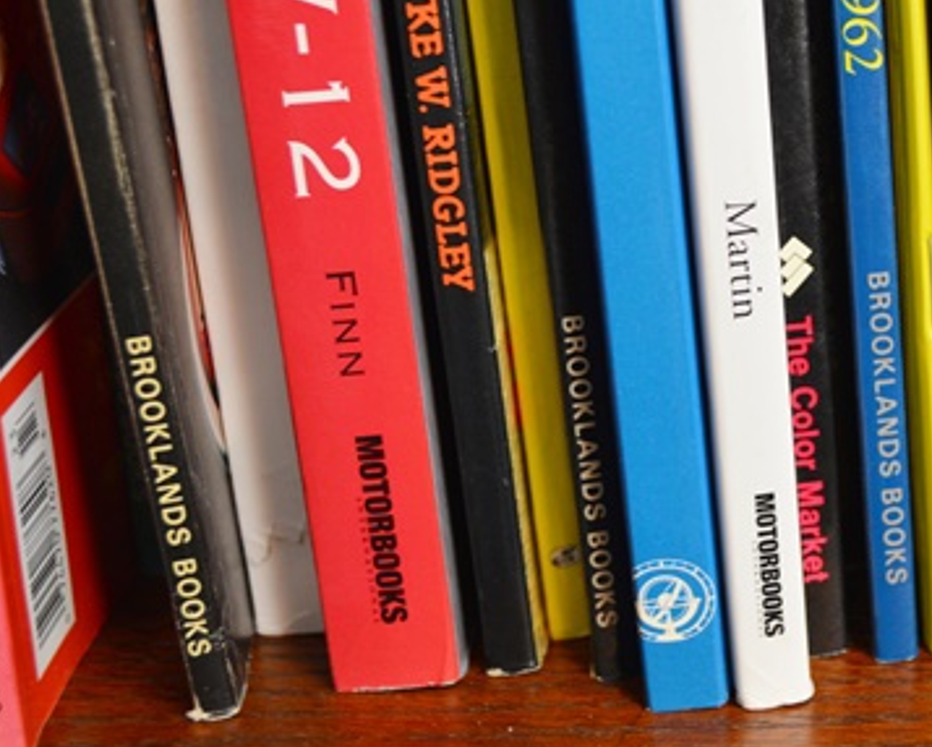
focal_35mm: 71
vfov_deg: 21.6
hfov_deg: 26.3
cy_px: 311
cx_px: 731
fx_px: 1960
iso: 800
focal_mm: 30
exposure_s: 1/60
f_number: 4.5
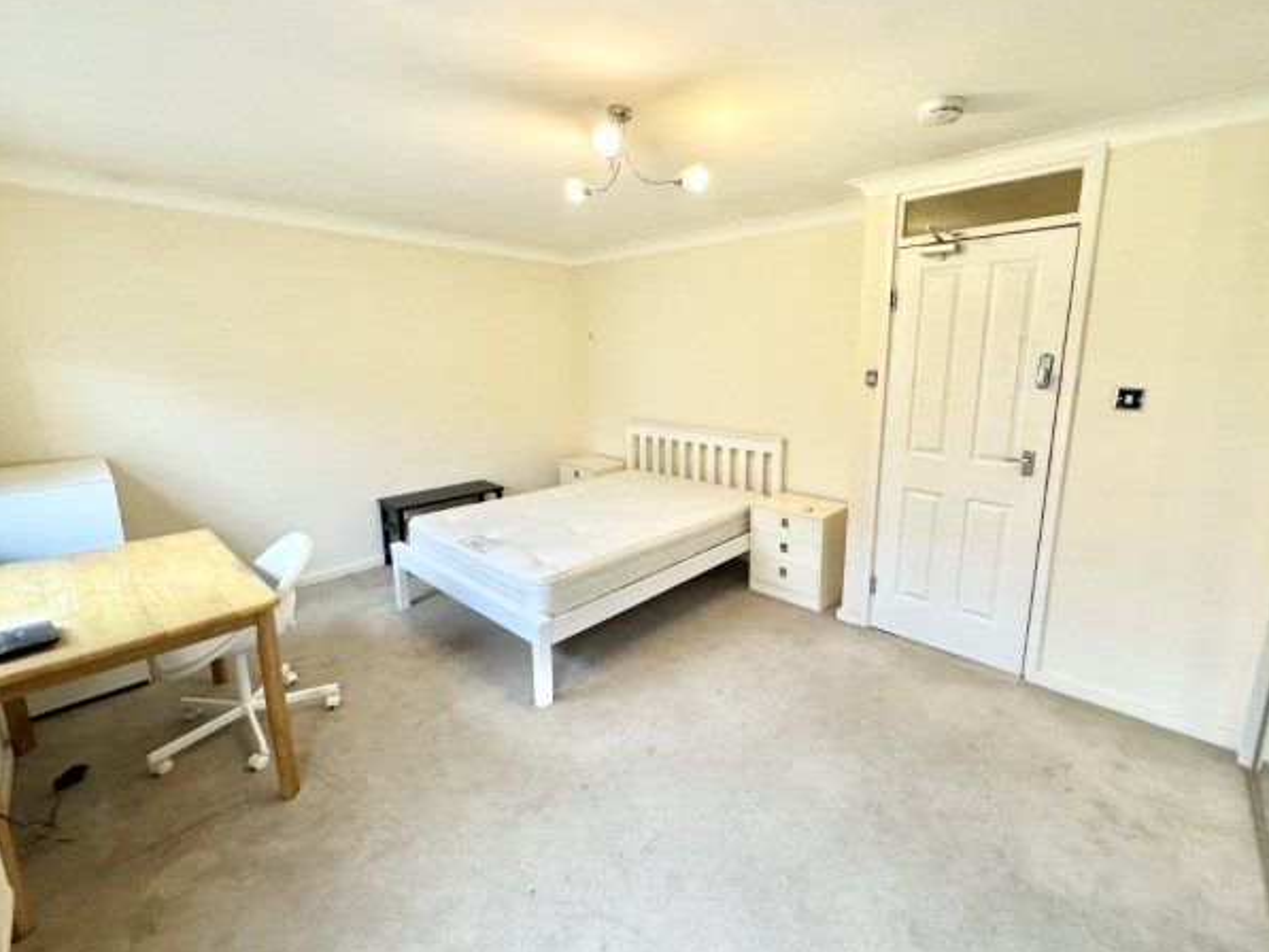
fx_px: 550
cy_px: 450
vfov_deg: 81.7
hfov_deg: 98.0
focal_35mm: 15
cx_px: 674
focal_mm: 2.22
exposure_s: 1/80
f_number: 2.2
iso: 320
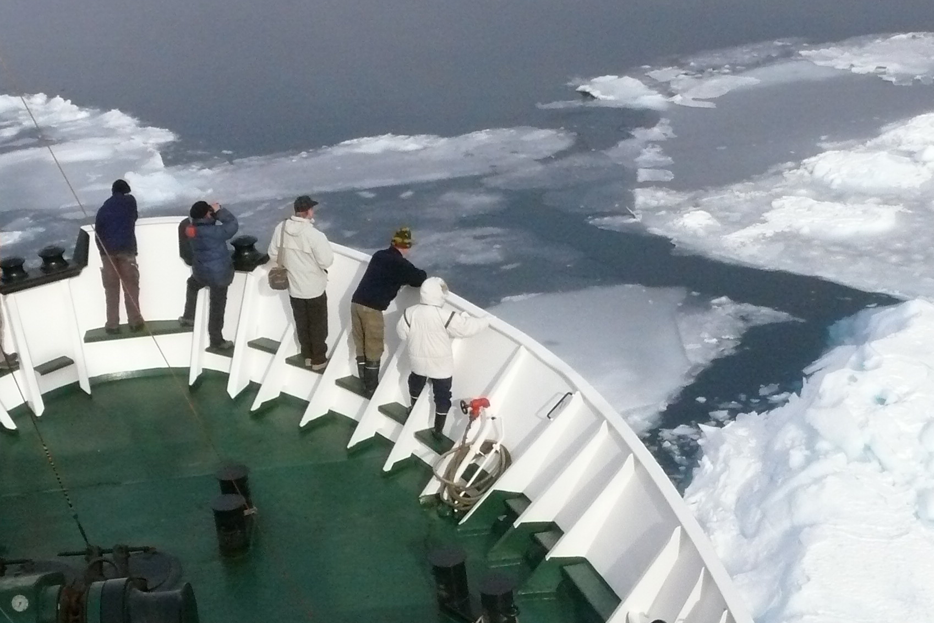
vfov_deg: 19.2
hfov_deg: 28.3
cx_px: 731
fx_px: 1816
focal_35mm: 70
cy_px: 533
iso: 400
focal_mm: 7.4
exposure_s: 1/1000
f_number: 8
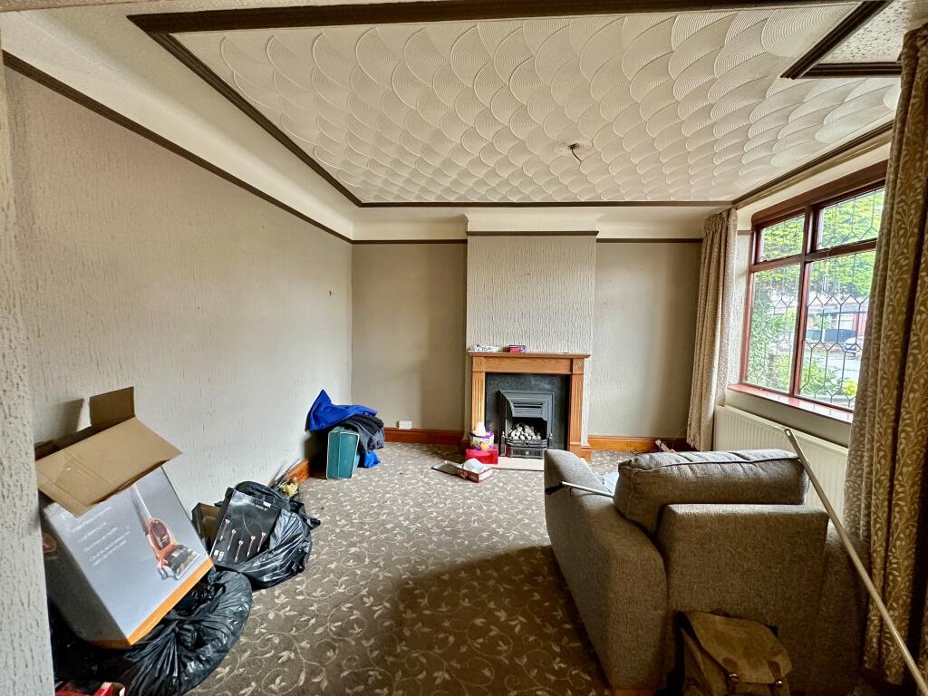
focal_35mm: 14
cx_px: 464
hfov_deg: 102.1
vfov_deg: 85.7
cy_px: 348
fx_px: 375
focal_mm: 2.22
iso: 500
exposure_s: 1/60
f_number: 2.2
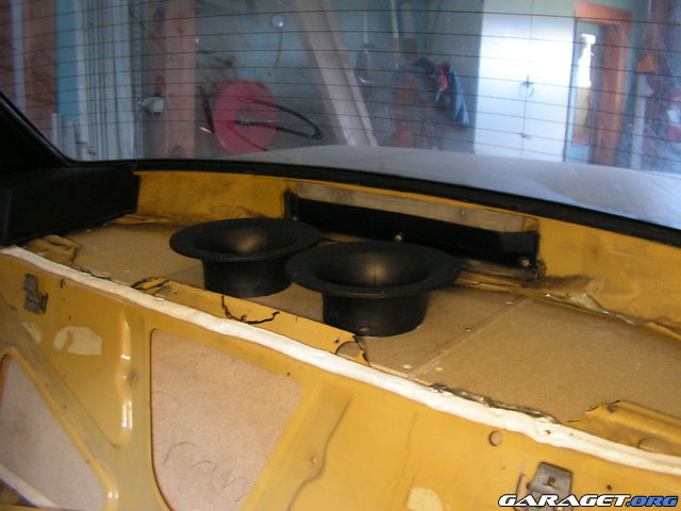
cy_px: 256
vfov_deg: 39.7
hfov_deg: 51.4
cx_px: 340
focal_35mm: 36
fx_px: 708
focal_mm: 6
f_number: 3.2
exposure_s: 1/4
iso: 200
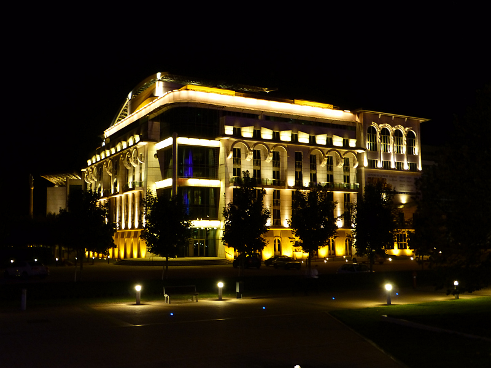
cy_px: 184
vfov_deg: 36.0
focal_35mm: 40
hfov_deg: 46.8
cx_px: 246
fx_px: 567
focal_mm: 6.9
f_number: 3.9
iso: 500
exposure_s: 1/8
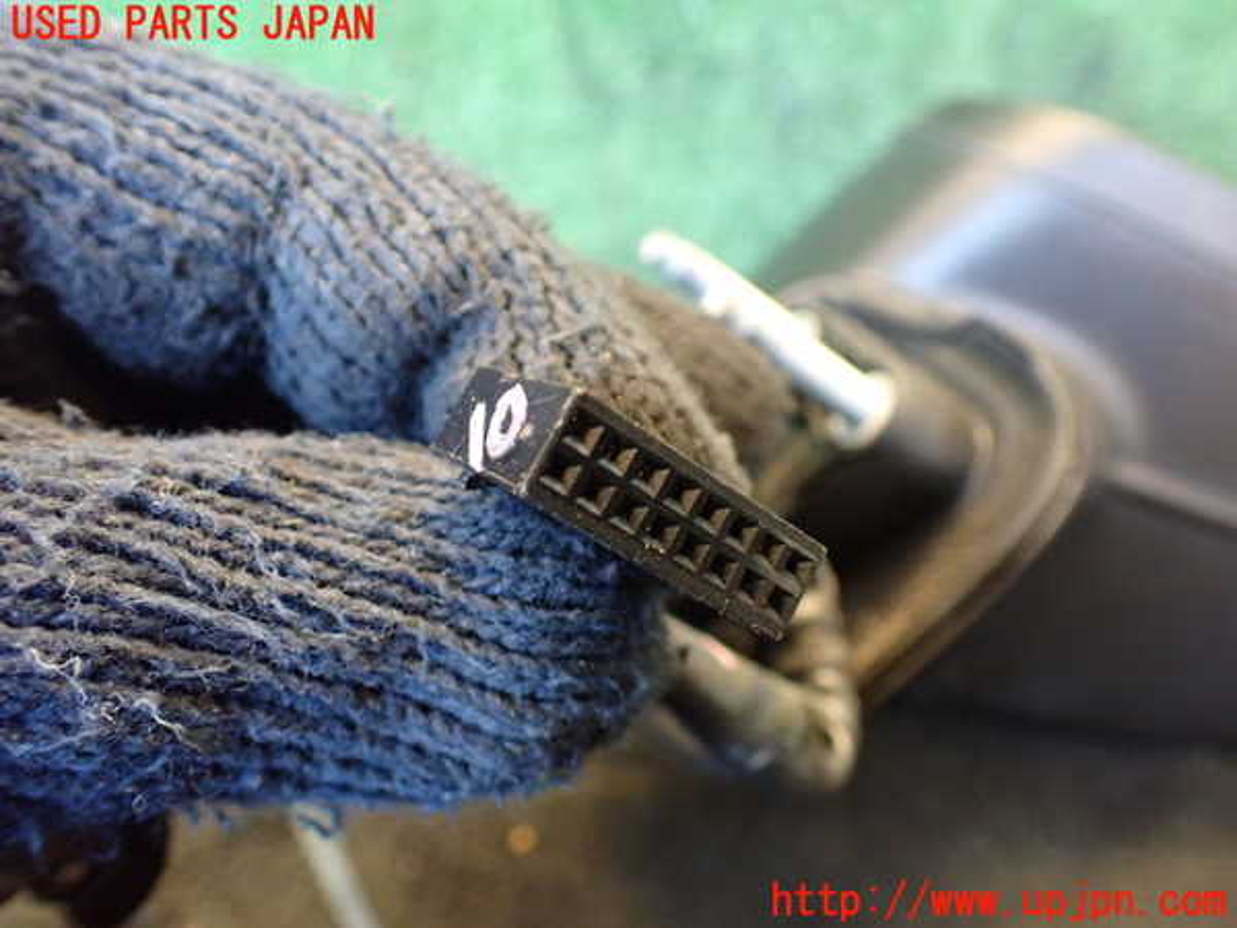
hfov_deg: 60.0
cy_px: 464
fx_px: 1072
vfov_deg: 46.8
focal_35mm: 30
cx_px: 618
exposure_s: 1/30
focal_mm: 5.4
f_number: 2.3
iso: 800
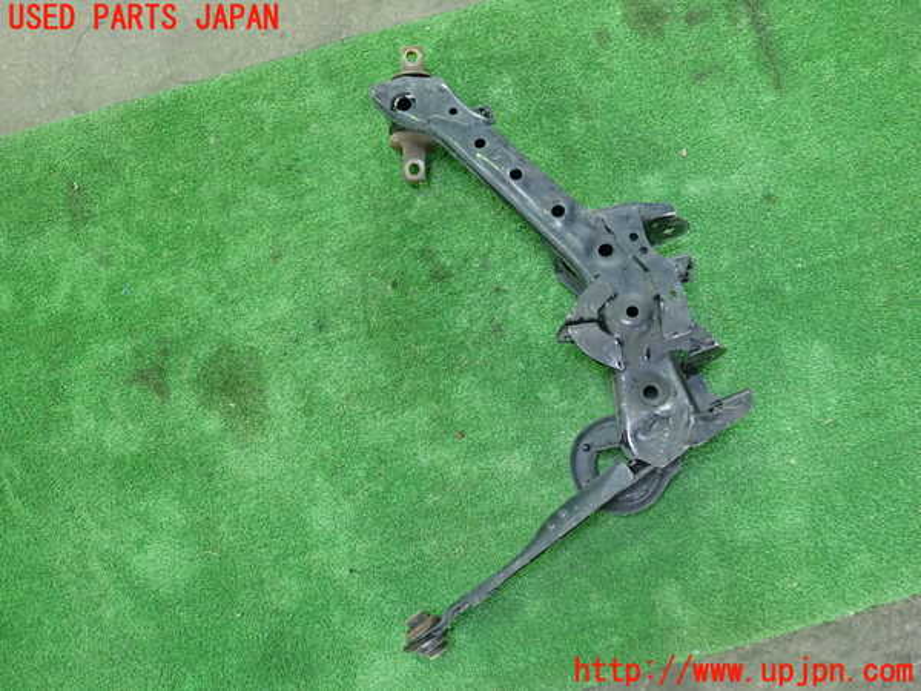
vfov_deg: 46.8
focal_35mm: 30
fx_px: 798
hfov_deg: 60.0
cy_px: 346
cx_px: 460
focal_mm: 5.5
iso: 800
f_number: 2.3
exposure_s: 1/50
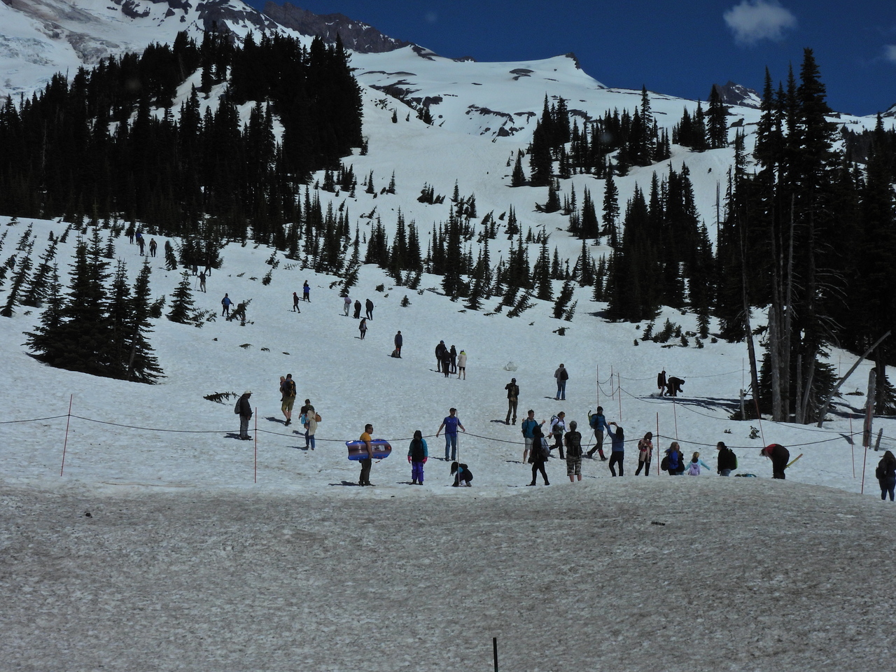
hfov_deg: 27.8
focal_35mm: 70
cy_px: 336
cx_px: 448
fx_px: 1812
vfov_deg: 21.0
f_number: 8
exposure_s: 1/1600
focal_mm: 12.5
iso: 100
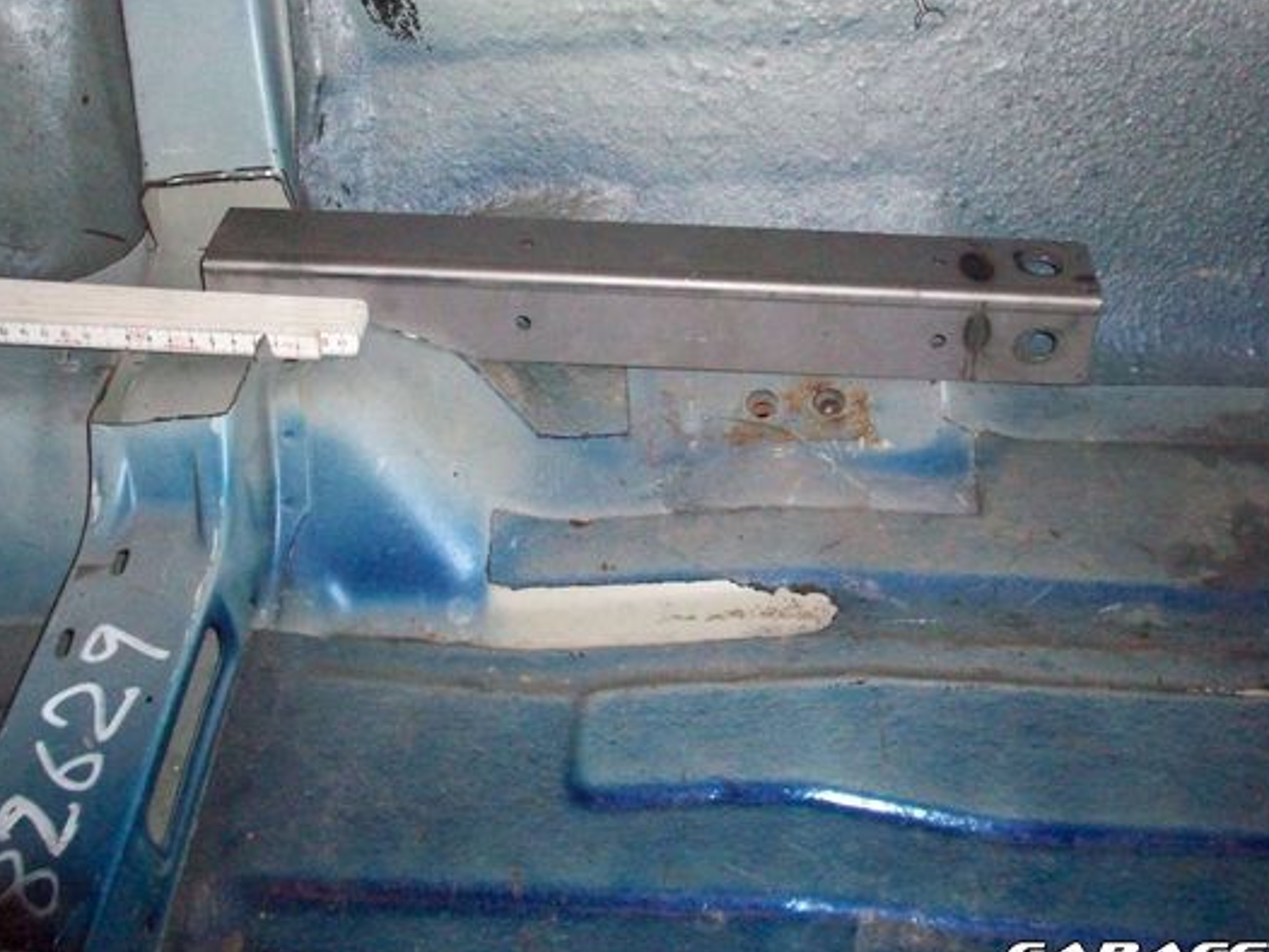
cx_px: 647
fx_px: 1650
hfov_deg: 42.1
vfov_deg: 32.1
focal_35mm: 45
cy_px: 400
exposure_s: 1/512
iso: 400
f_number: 2.8
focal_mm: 6.2
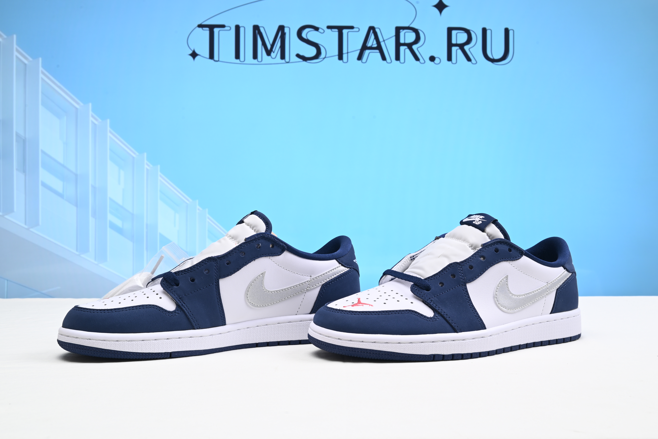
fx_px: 677
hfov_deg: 51.9
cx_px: 329
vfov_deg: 36.0
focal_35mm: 37
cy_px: 220
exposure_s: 1/2
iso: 100
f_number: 16
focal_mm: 37
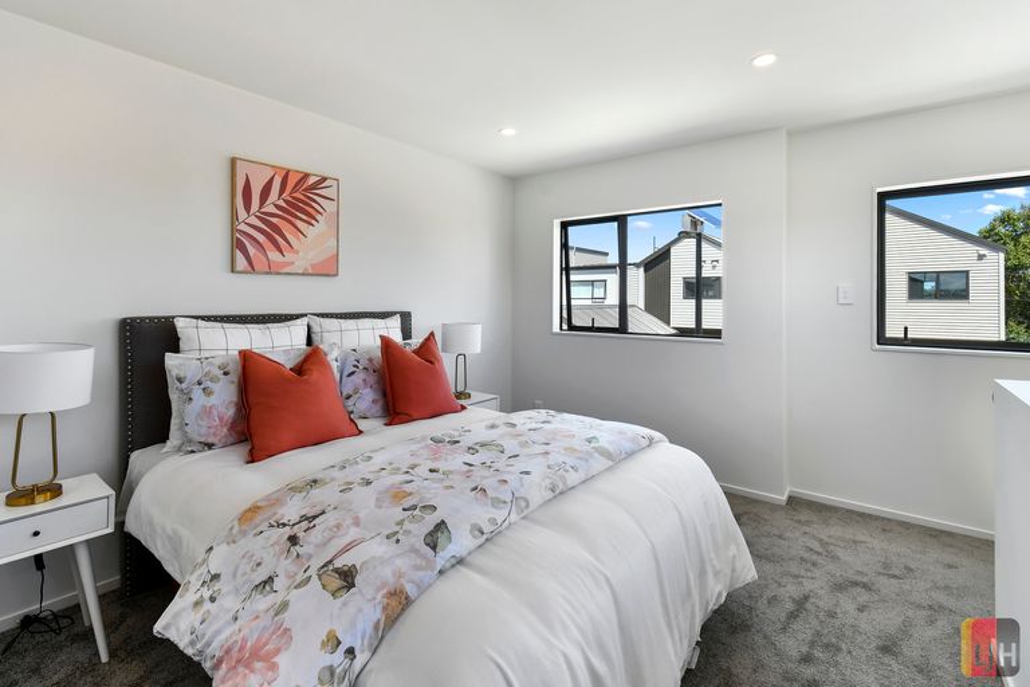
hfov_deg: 100.4
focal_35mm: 15
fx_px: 429
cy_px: 344
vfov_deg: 77.3
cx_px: 515
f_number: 10
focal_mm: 10
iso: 400
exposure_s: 1/30
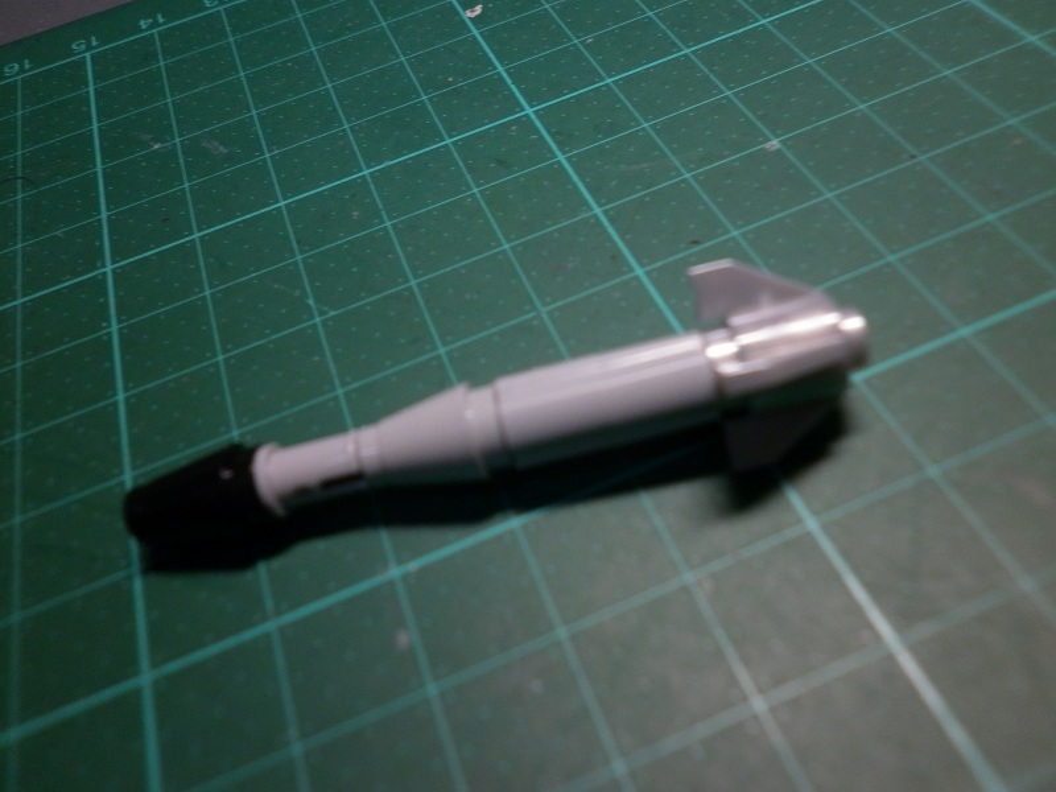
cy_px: 396
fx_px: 854
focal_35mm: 28
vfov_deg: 49.7
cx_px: 528
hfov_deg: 63.4
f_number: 2.8
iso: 100
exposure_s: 1/30
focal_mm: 5
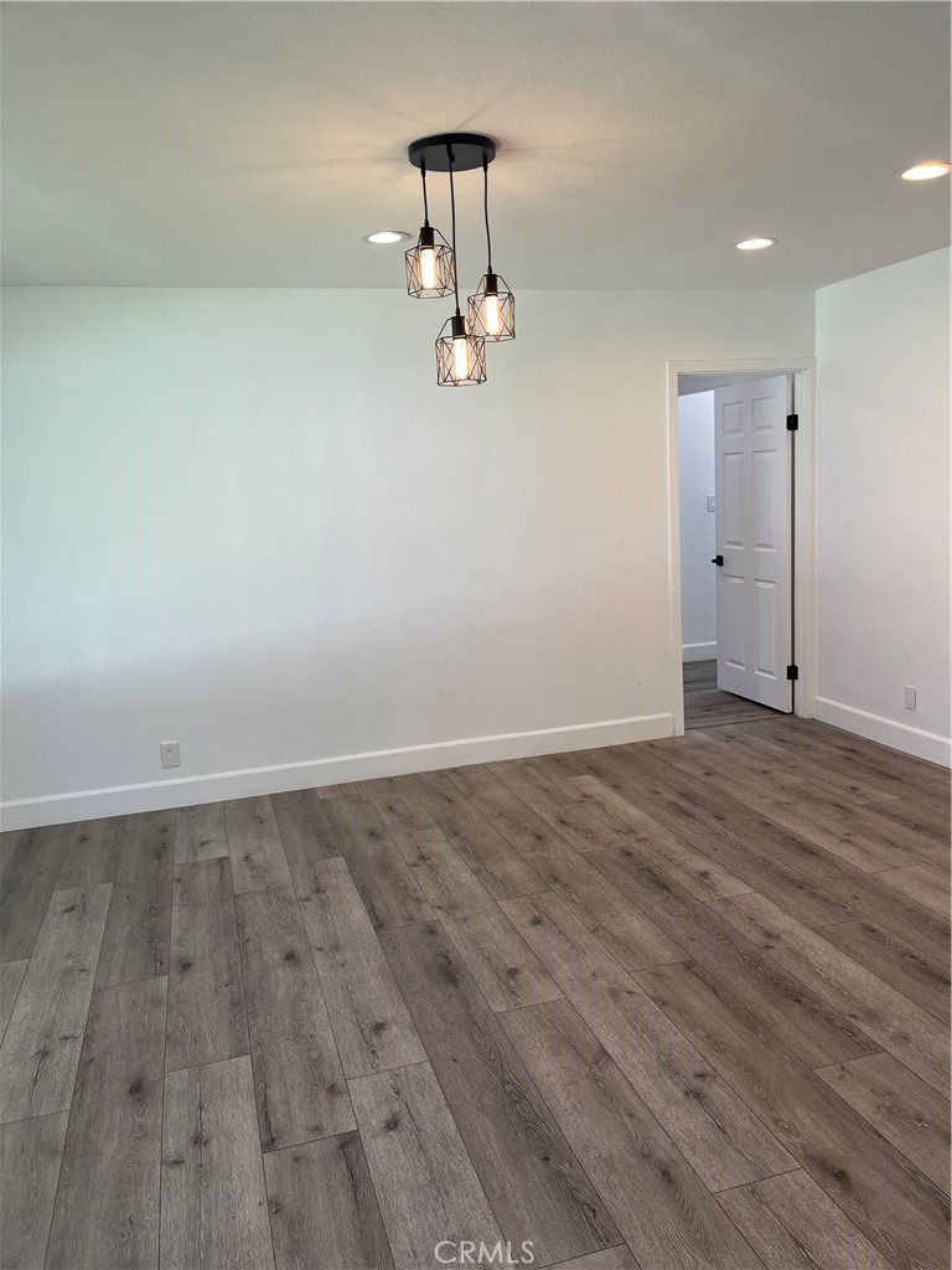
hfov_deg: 53.1
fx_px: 953
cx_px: 476
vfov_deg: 67.3
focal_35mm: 26
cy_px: 635
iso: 32
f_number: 1.6
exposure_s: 1/120
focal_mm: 5.1
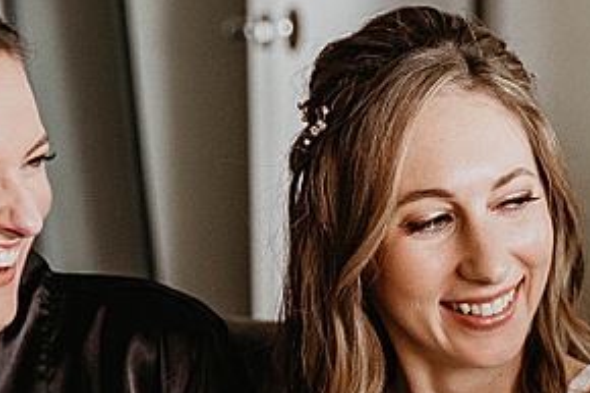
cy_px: 553
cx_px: 382
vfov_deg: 5.4
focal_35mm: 251
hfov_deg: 8.2
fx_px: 4111
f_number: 2.8
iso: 1000
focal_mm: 52
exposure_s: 1/100
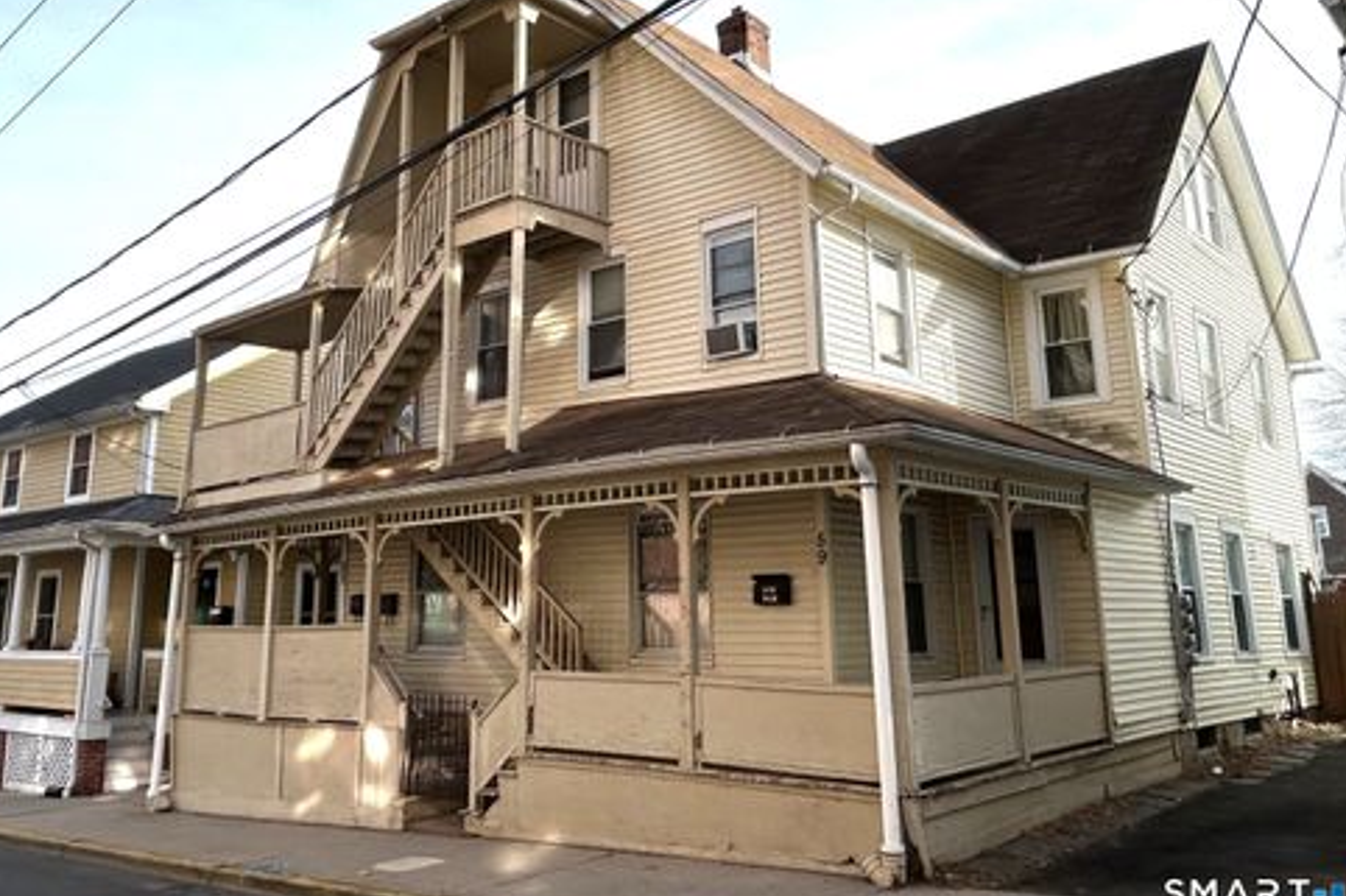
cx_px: 673
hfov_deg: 67.4
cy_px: 392
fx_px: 1009
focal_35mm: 27
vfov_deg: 47.8
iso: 32
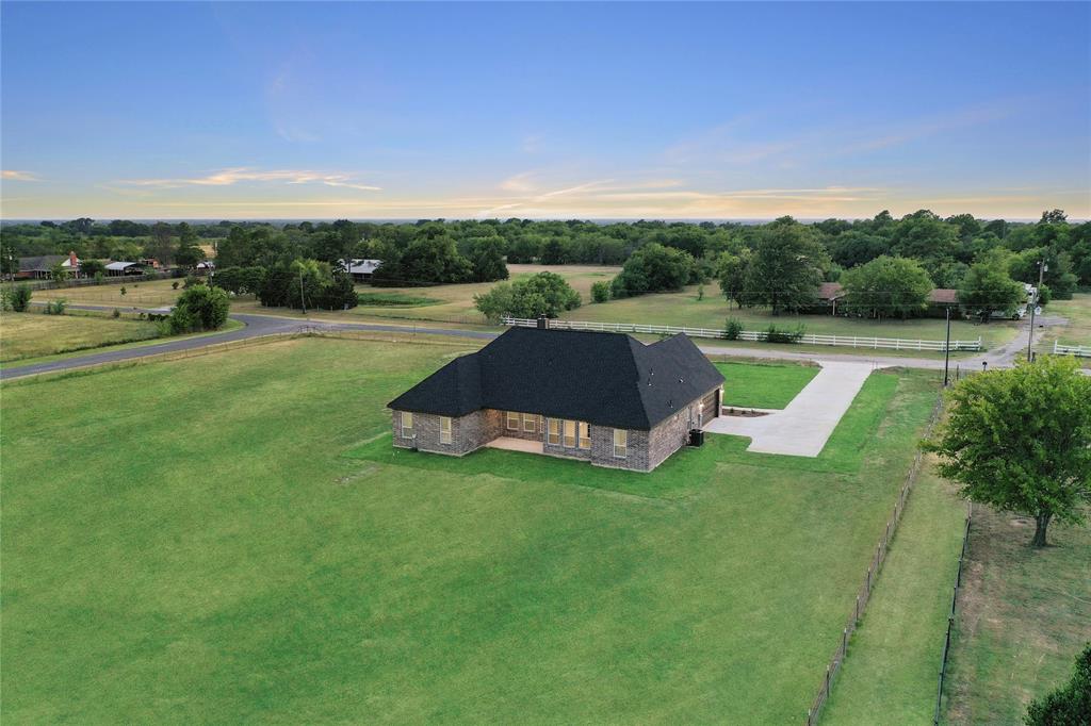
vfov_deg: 46.4
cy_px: 363
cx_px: 546
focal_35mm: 28
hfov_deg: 65.5
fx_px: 848
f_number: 3.5
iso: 100
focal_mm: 10.26
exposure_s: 1/40
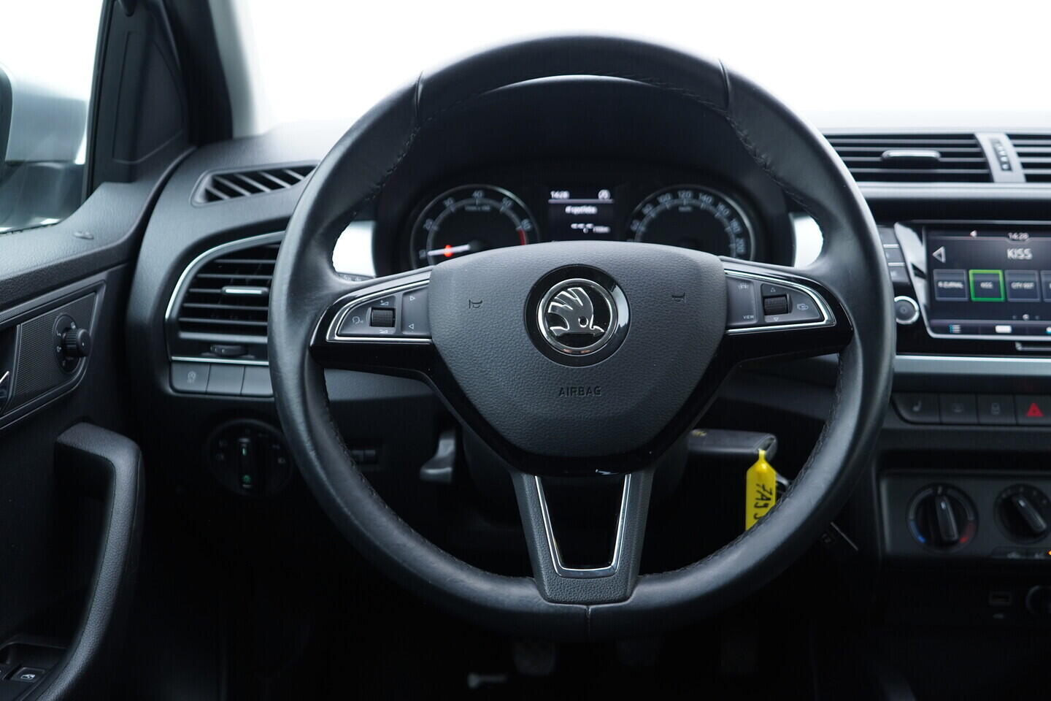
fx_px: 1051
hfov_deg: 53.1
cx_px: 526
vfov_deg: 36.9
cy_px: 350
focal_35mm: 36
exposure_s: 1/40
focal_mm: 24
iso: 320
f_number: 2.8
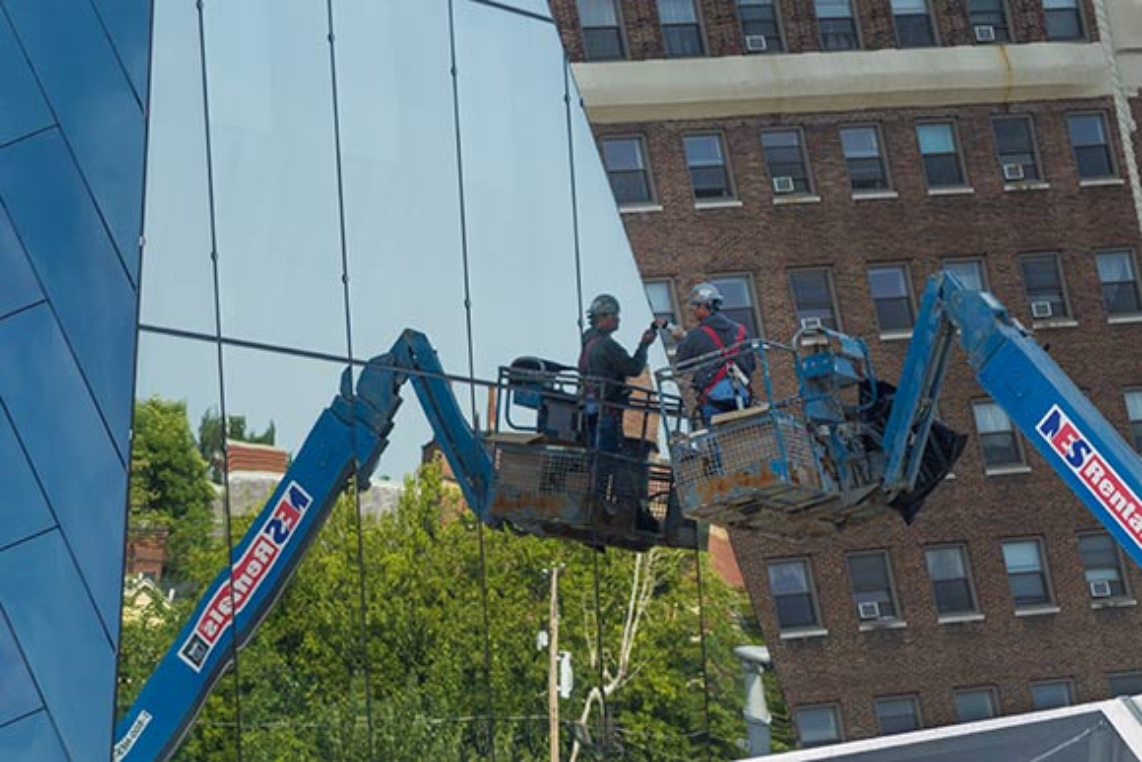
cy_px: 381
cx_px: 571
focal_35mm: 202
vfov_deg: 6.8
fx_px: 6425
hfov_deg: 10.2
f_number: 9
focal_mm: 135
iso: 200
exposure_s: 1/250
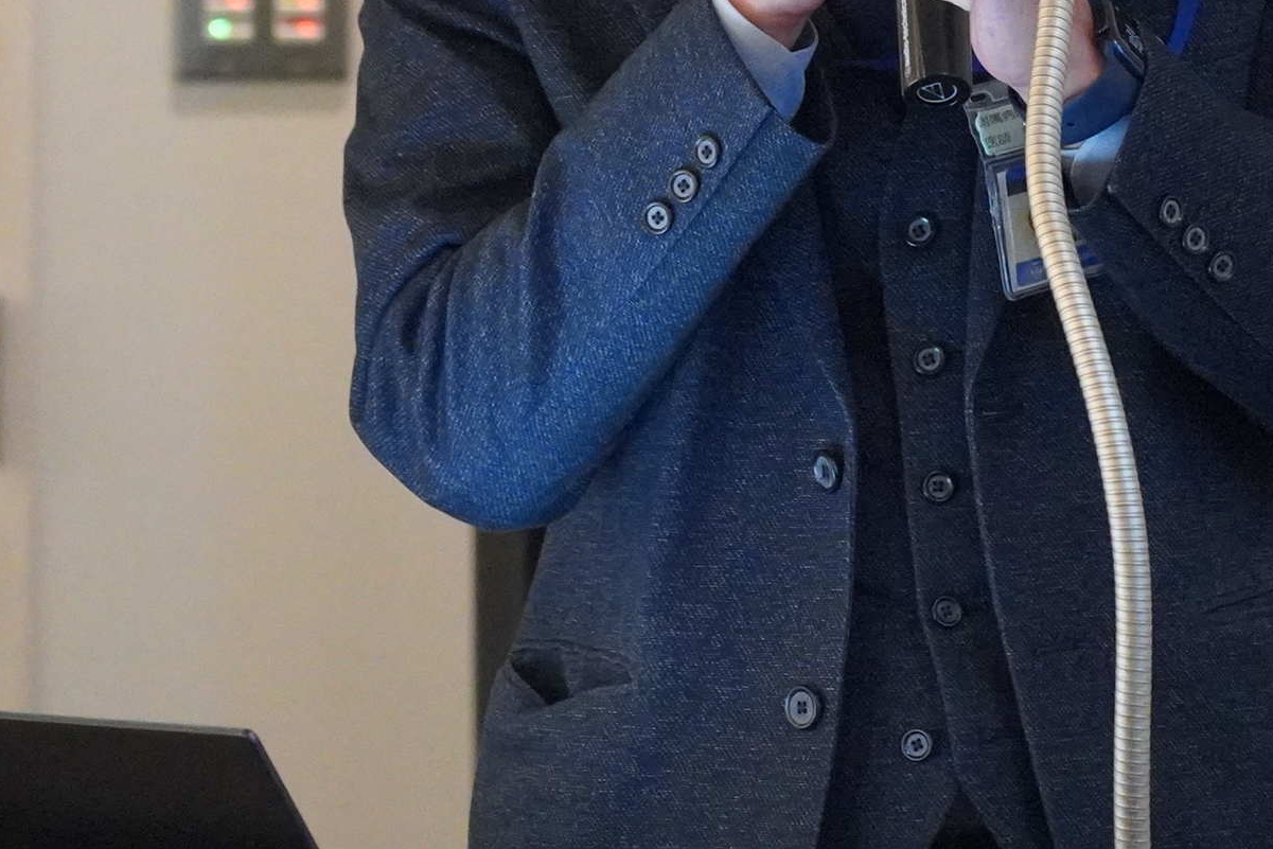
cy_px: 206
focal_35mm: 344
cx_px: 1013
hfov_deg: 6.0
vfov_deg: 4.0
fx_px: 12165
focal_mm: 105
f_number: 4
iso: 12800
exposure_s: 1/60
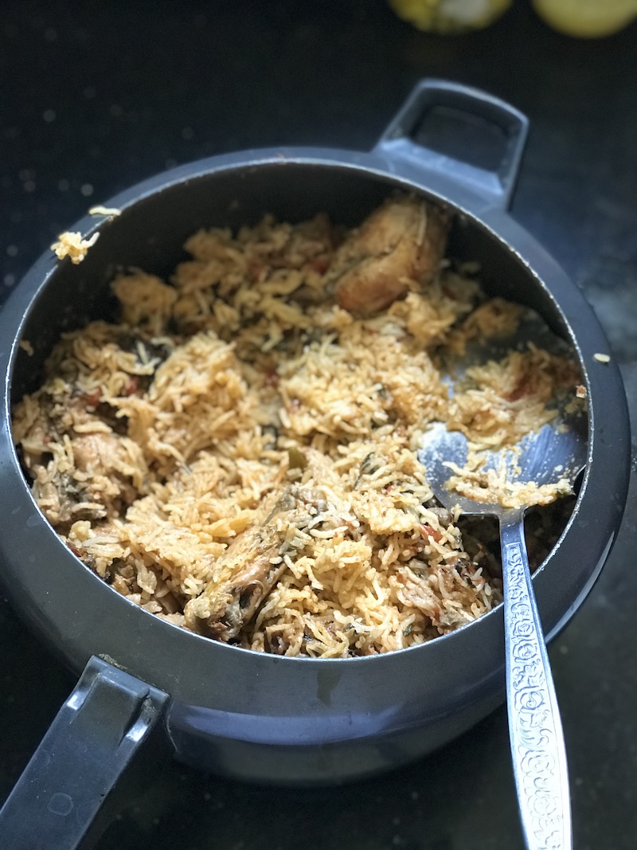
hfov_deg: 25.7
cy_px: 425
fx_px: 1399
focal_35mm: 57
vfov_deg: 33.8
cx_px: 318
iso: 640
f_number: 2.8
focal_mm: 6.6
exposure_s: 1/50
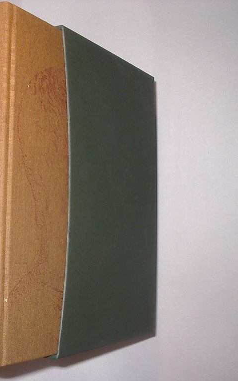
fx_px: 561
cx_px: 7
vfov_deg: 37.5
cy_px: 190
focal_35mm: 54
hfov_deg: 23.1
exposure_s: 1/60
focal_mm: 5.8
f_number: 4.8
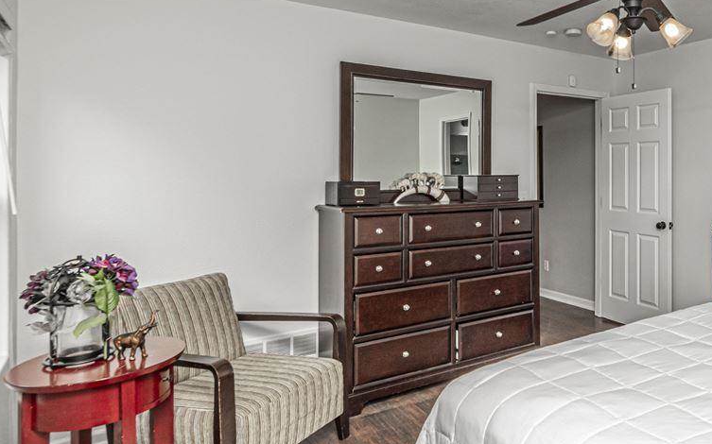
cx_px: 536
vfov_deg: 46.9
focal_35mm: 26
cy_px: 154
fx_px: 504
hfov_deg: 66.0
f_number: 10
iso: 640
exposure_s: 1/60
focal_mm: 10
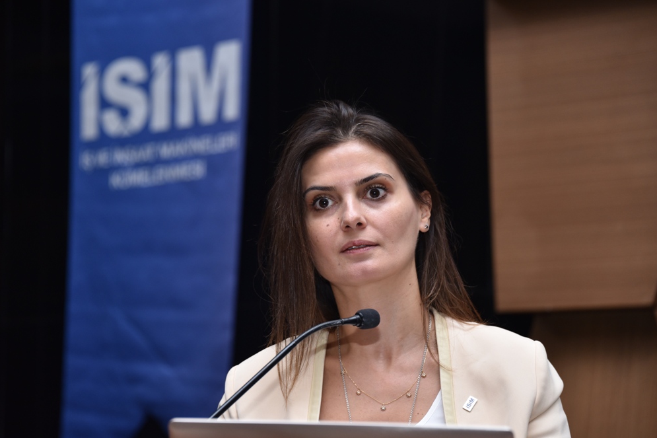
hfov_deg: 14.8
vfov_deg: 9.9
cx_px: 326
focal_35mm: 139
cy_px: 225
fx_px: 2536
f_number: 5.6
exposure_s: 1/125
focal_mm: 135
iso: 1000
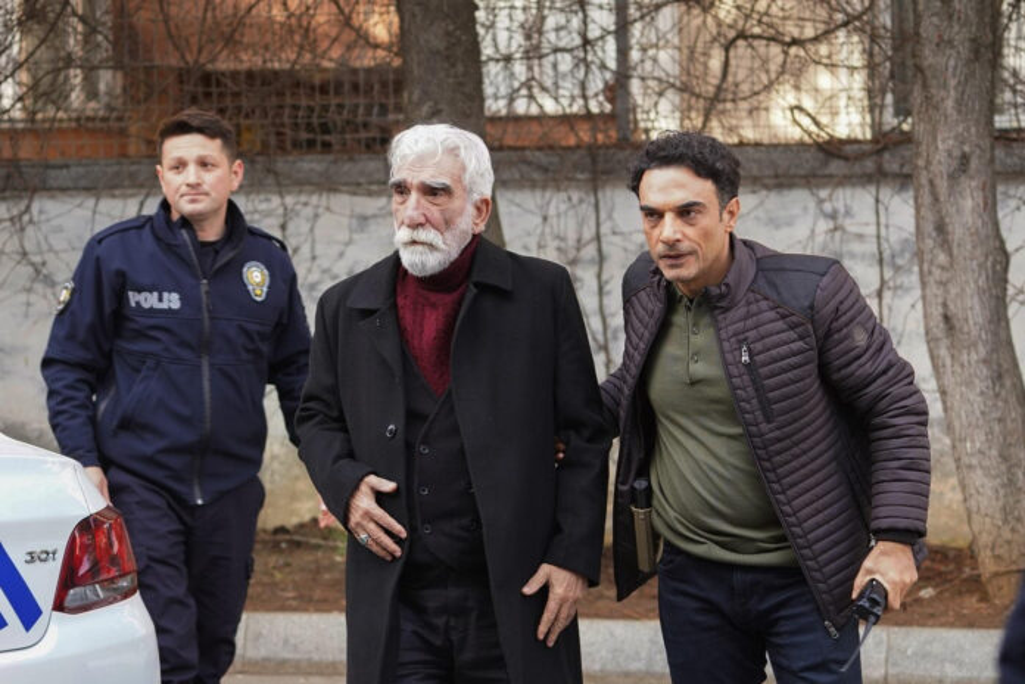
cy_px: 342
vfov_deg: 11.3
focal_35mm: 121
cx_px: 512
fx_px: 3445
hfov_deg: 16.9
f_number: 4
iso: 250
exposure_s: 1/100
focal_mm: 81
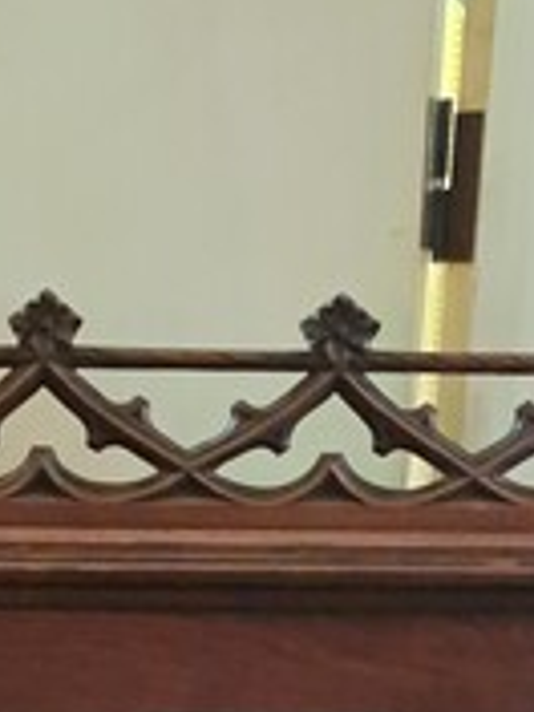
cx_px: 24
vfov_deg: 14.6
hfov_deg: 13.4
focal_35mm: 109
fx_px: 2242
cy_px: 1473
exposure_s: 1/14
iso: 1600
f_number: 1.8
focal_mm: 5.23
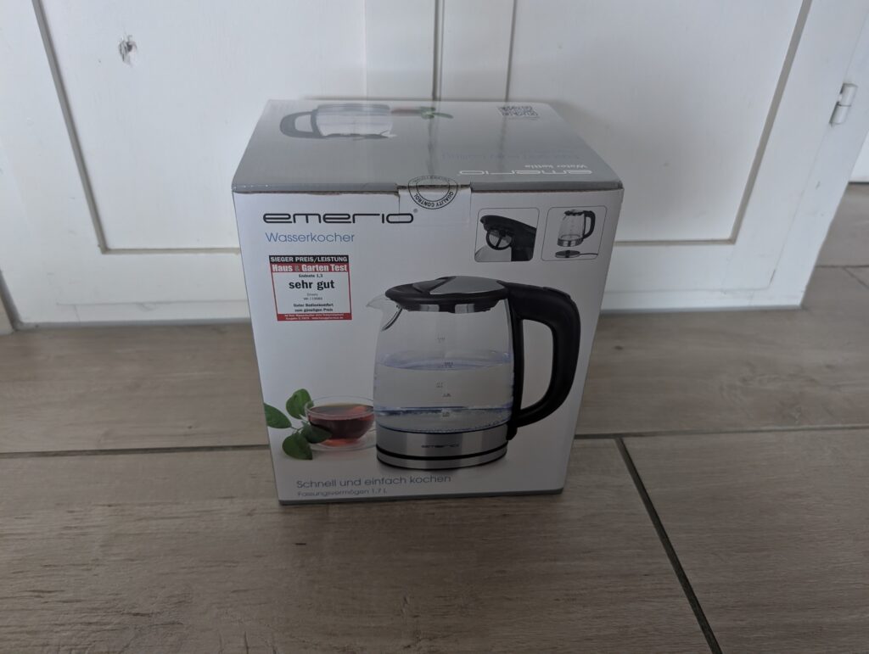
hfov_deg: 71.5
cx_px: 434
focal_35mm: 24
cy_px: 327
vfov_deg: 56.9
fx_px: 603
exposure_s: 1/41.1
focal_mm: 6.9
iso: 511
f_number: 1.68
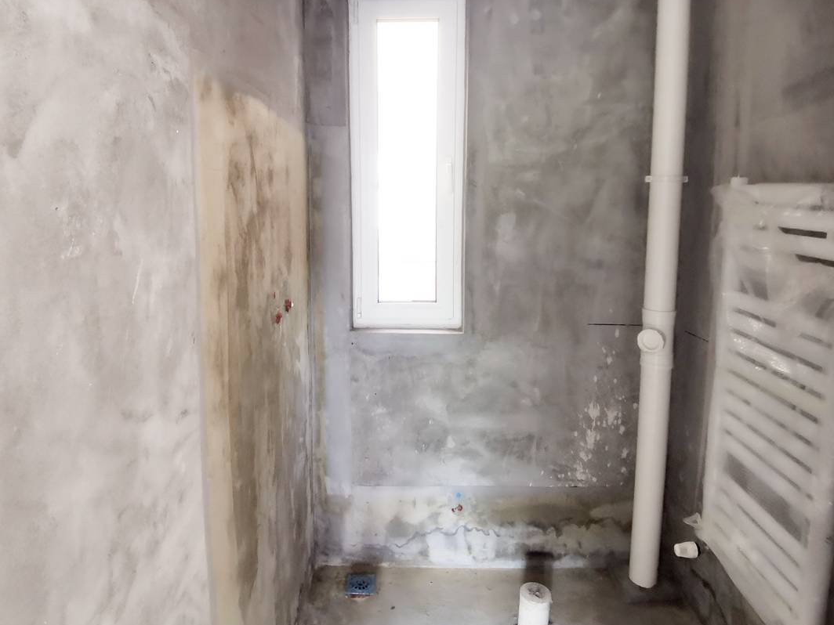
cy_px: 251
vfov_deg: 58.4
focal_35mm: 23
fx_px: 554
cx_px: 401
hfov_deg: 73.9
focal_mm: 2.26
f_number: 2.2
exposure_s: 1/17.3
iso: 640
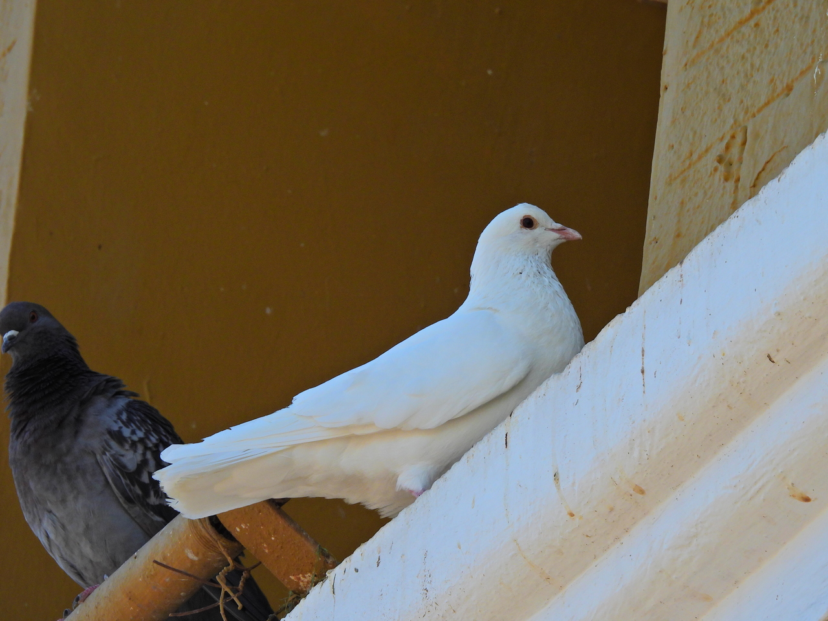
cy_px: 310
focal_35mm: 850
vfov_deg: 1.7
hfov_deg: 2.3
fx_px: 20332
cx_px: 414
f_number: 5.6
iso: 180
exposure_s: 1/500
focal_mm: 152
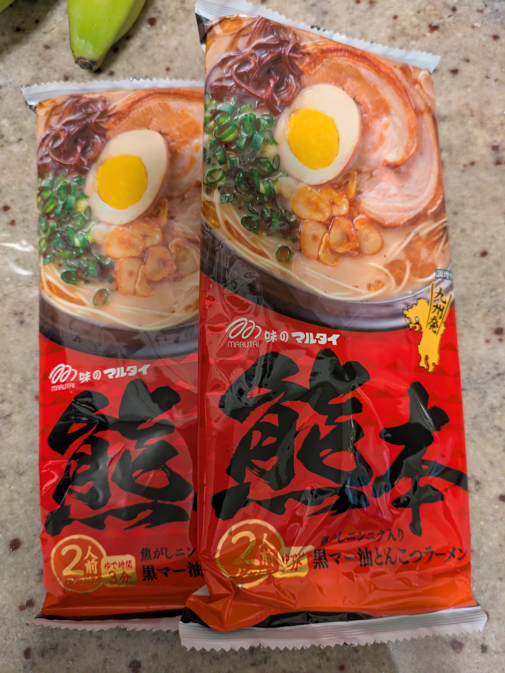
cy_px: 336
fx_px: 486
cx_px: 252
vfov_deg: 69.4
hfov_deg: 54.9
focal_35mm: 25
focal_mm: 5.43
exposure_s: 1/30
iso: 455
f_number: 1.89
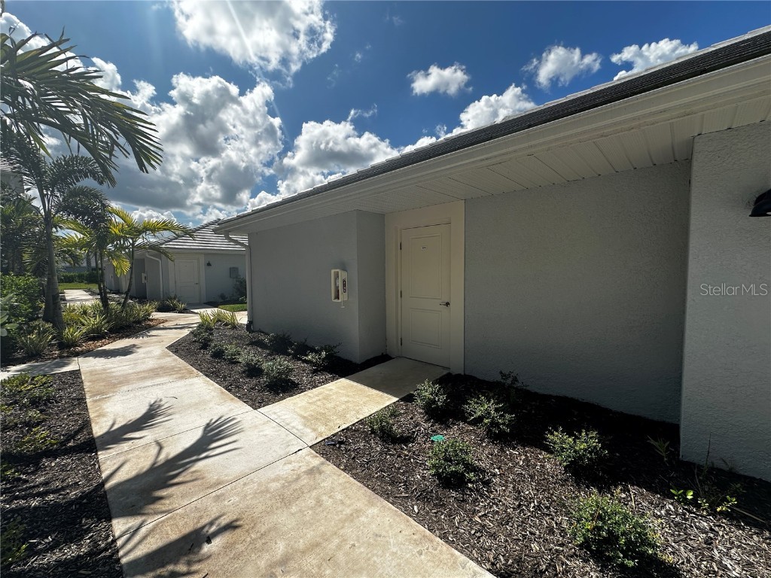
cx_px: 386
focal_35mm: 14
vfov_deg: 85.7
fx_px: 312
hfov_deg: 102.1
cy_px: 289
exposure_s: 1/1575
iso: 50
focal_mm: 2.22
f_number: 2.2
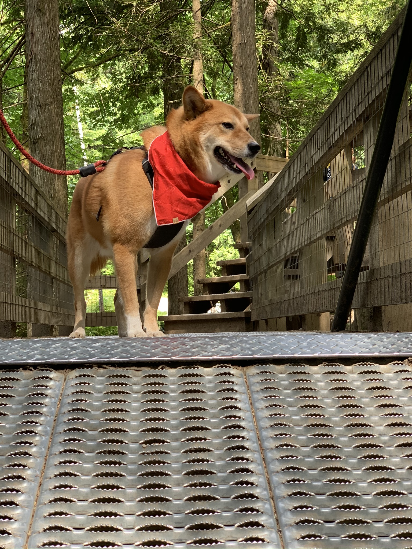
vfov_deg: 36.8
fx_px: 825
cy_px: 274
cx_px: 206
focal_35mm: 52
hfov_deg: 28.0
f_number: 2.4
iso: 100
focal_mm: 6
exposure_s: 1/122
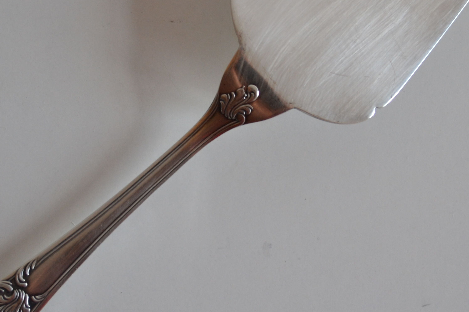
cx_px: 189
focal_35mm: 86
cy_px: 121
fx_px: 1120
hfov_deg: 23.6
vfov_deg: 15.9
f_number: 4.5
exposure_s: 1/50
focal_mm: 28
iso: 400
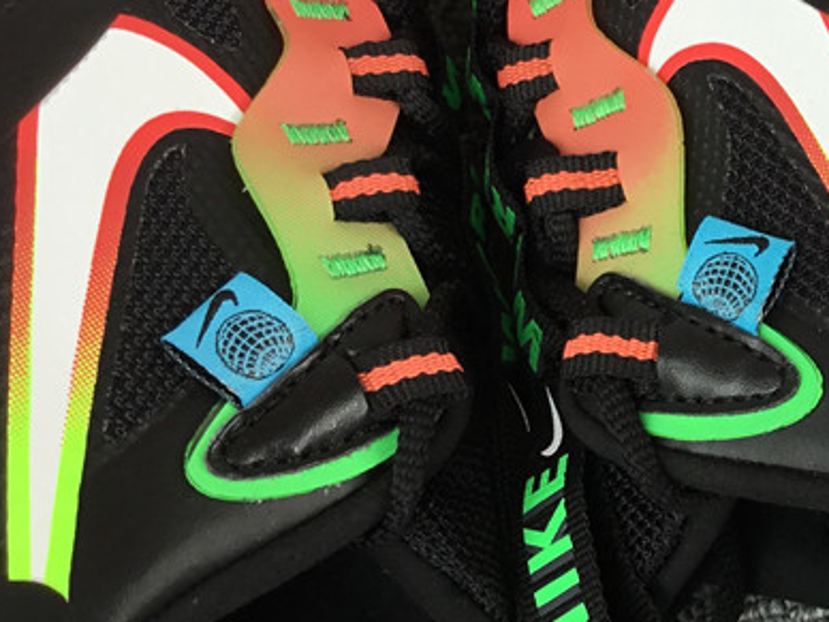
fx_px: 1724
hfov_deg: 25.2
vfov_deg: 20.4
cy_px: 230
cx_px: 897
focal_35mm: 72
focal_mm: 3.3
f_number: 2.4
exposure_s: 1/100
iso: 25
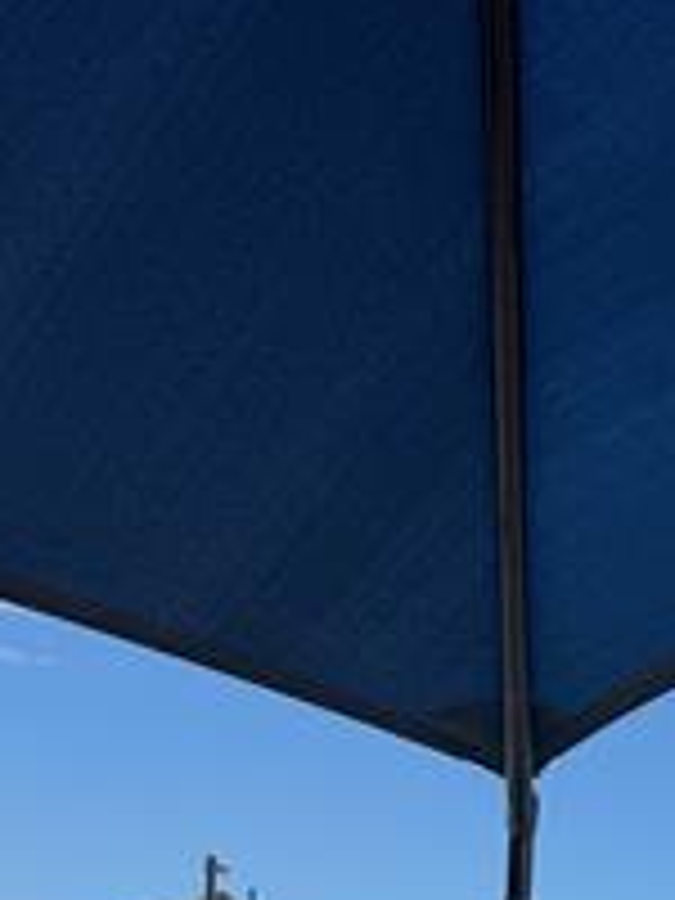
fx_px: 2392
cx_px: 684
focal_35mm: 92
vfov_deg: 18.2
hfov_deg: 15.7
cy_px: 1462
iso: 80
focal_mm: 6.76
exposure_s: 1/5348
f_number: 1.78
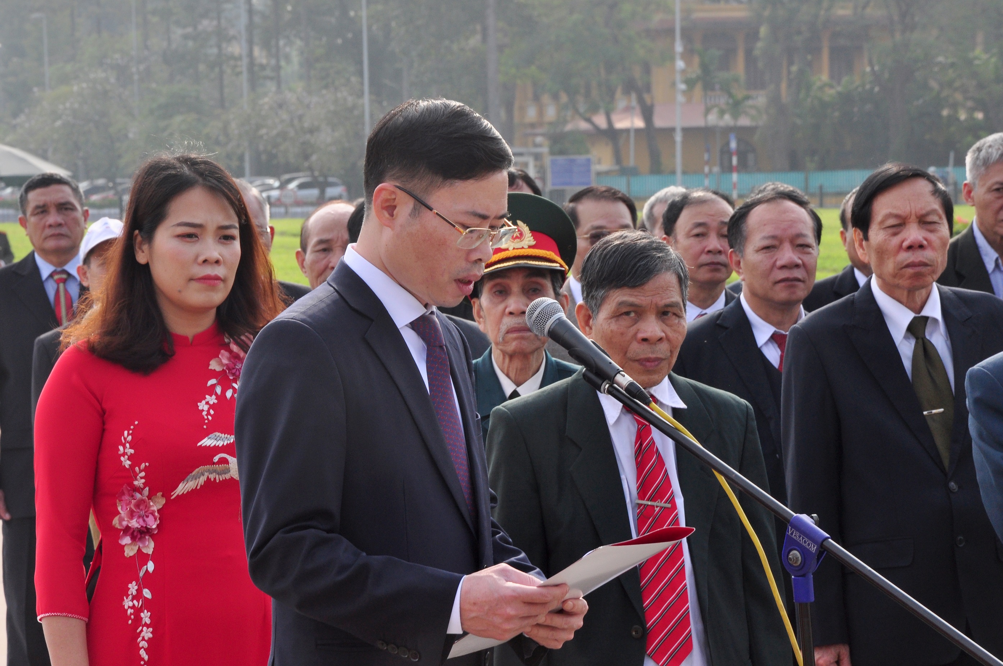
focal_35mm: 147
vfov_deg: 9.3
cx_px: 502
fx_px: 4091
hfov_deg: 14.0
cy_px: 333
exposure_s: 1/125
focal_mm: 98
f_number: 14
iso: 320
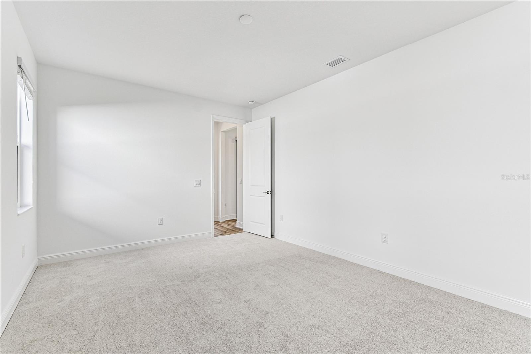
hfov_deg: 100.4
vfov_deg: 77.3
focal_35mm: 15
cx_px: 266
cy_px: 177
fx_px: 221
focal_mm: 10
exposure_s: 1/80
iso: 100
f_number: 7.1
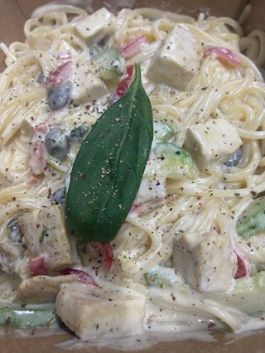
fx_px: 265
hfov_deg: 53.1
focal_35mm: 26
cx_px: 132
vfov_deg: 67.3
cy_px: 176
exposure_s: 1/50
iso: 100
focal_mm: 4.25
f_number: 1.8
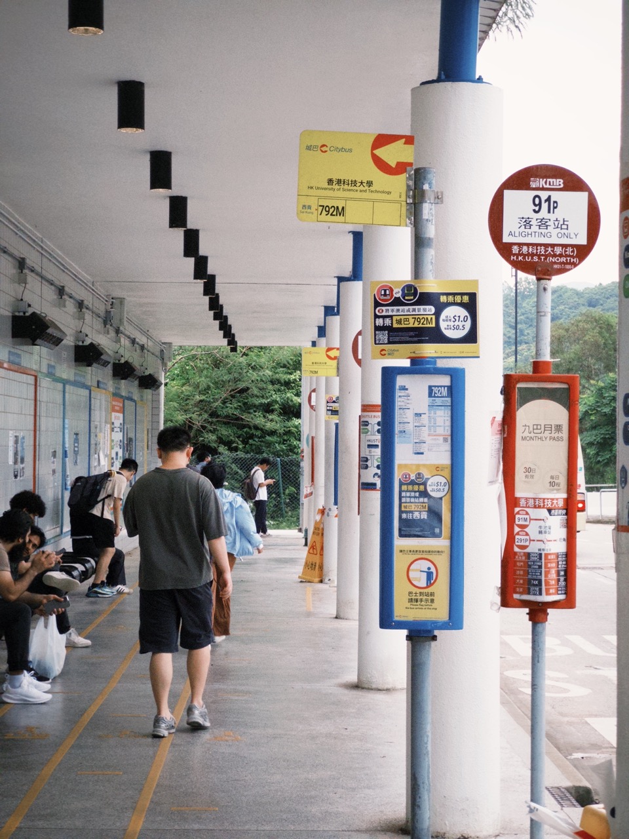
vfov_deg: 25.3
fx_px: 1866
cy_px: 420
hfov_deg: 19.1
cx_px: 314
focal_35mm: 77
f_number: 2.8
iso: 100
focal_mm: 9
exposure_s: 1/100
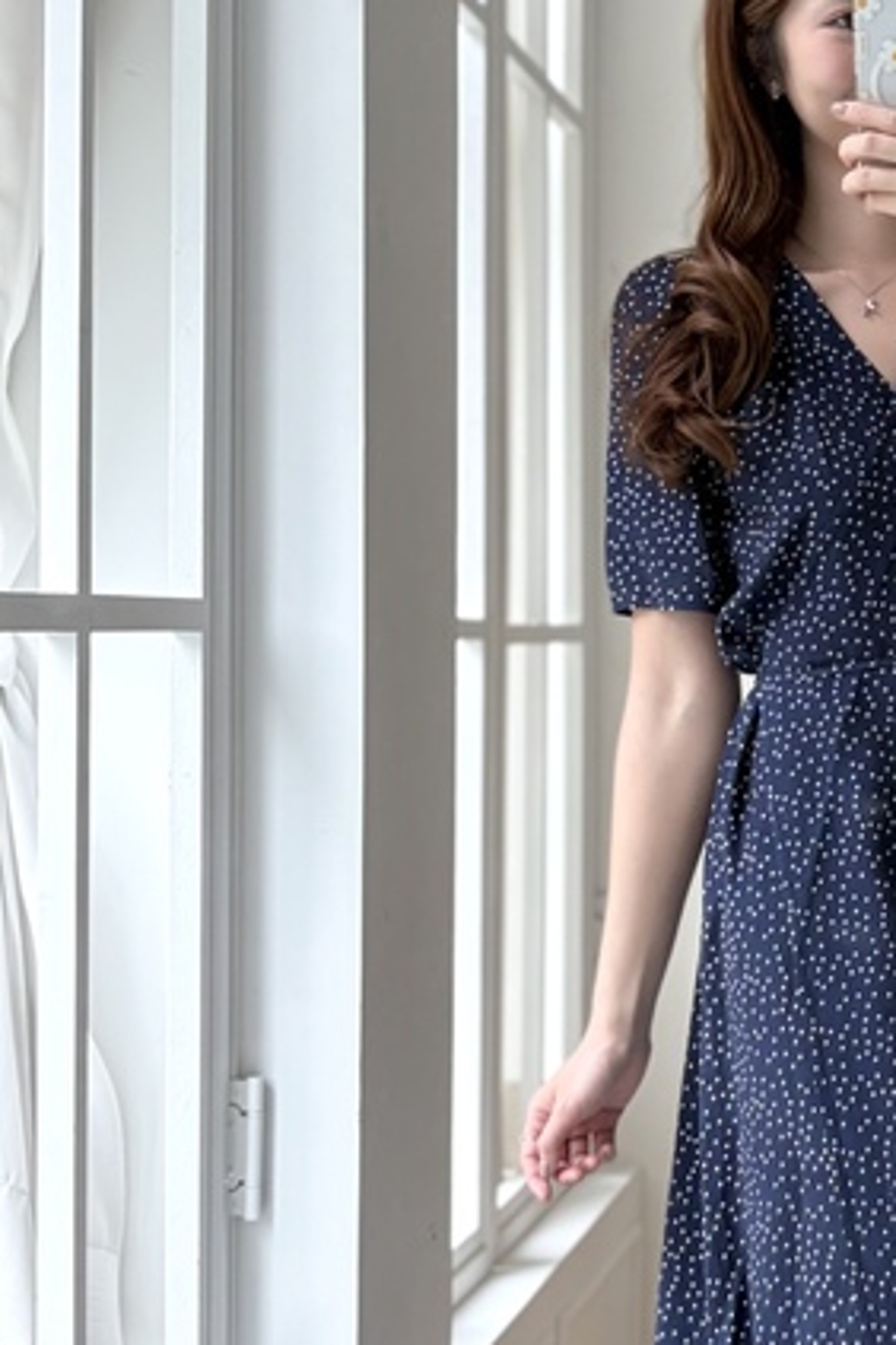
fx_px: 2389
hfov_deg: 19.9
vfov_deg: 31.3
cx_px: 1093
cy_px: 852
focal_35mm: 64
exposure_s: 1/120
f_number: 1.6
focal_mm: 5.96
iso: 50
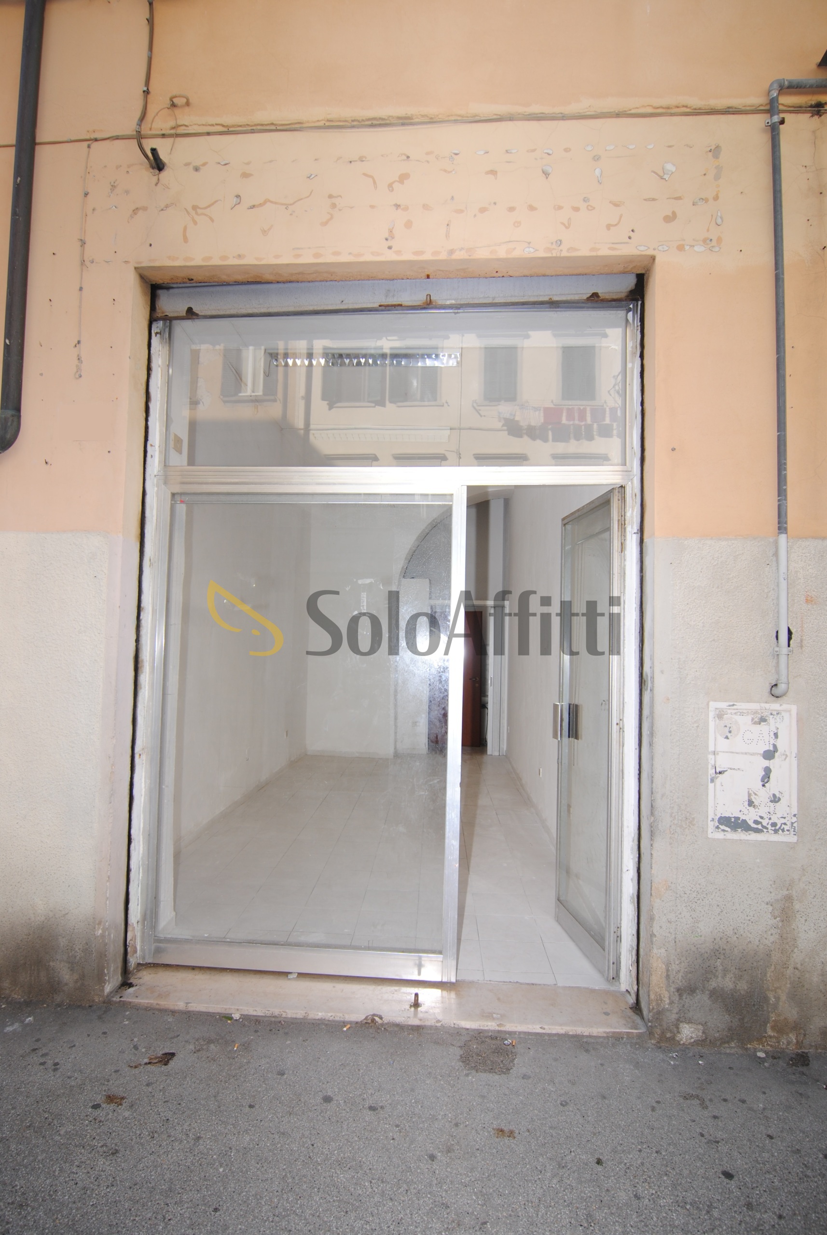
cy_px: 618
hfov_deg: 67.5
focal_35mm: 18
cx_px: 414
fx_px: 618
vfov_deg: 89.9
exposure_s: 1/160
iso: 100
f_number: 6.3
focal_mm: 12
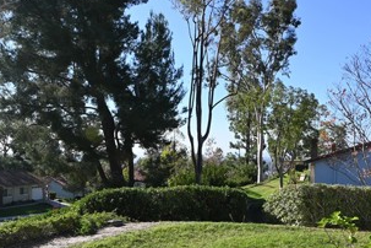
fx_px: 392
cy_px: 168
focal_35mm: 38
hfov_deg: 50.2
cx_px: 140
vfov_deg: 34.7
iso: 100
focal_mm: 12
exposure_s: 1/200
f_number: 8
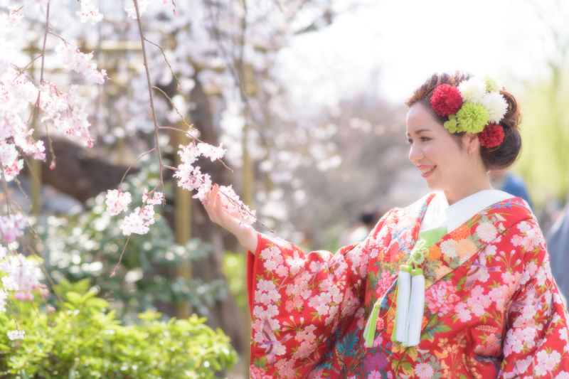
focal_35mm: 85
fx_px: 1343
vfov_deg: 16.1
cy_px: 190
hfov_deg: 23.9
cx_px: 284
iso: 31
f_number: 2.8
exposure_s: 1/250
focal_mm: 85
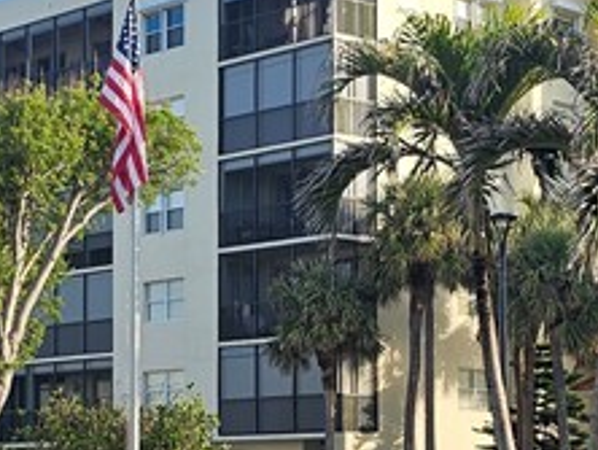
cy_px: 391
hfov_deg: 18.4
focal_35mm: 106
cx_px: 170
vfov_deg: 13.9
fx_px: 1833
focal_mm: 6.3
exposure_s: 1/393
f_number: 1.7
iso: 10
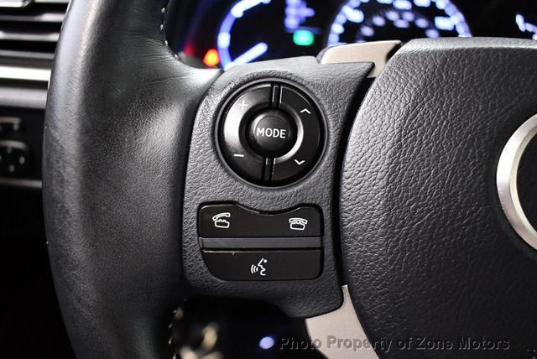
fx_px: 537
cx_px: 268
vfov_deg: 36.9
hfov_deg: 53.1
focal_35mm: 36
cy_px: 180
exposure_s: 1/60
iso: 3200
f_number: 3.5
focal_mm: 18
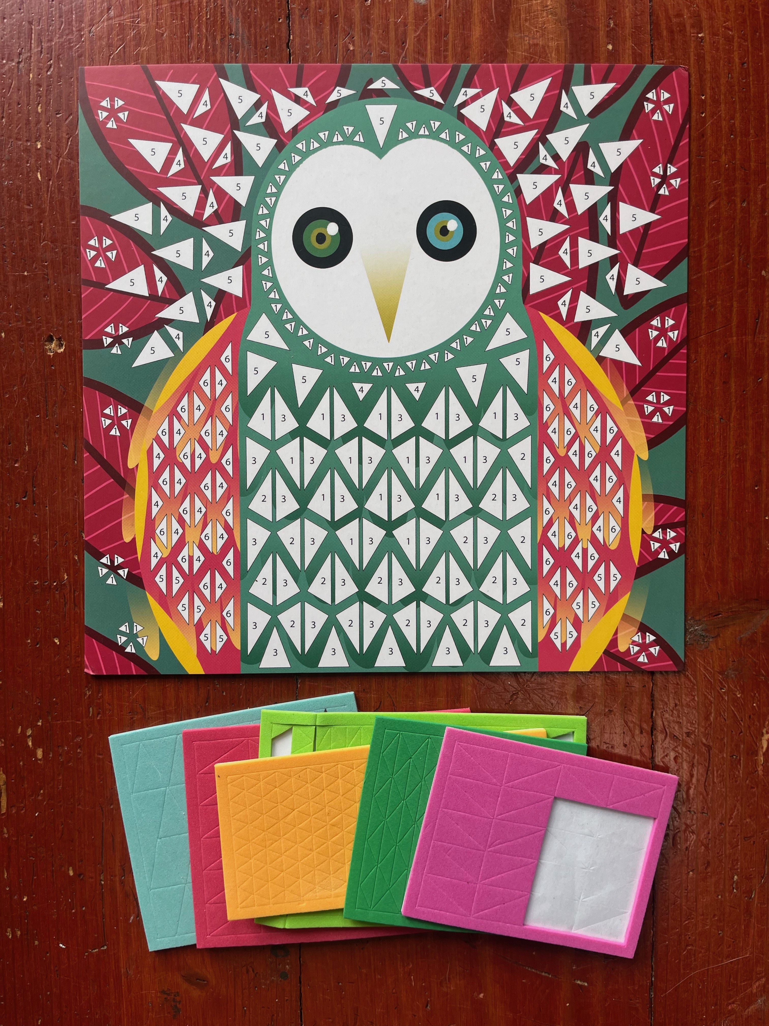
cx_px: 384
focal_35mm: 26
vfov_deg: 67.3
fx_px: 770
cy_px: 513
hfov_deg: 53.1
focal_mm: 5.1
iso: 40
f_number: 1.6
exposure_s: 1/122
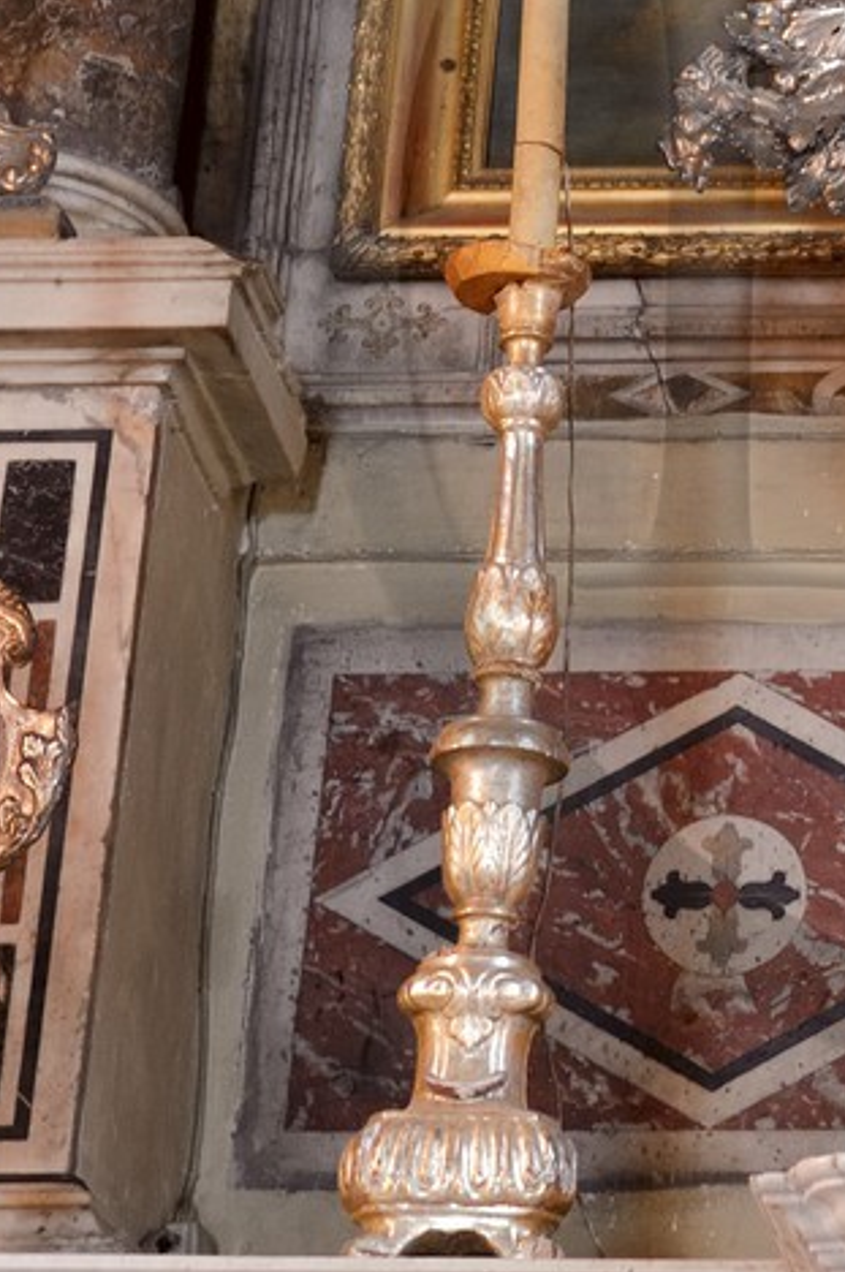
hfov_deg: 10.8
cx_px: 1147
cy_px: 255
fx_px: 4340
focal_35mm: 123
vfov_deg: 16.5
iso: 1600
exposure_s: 1/5
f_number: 5.6
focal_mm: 36
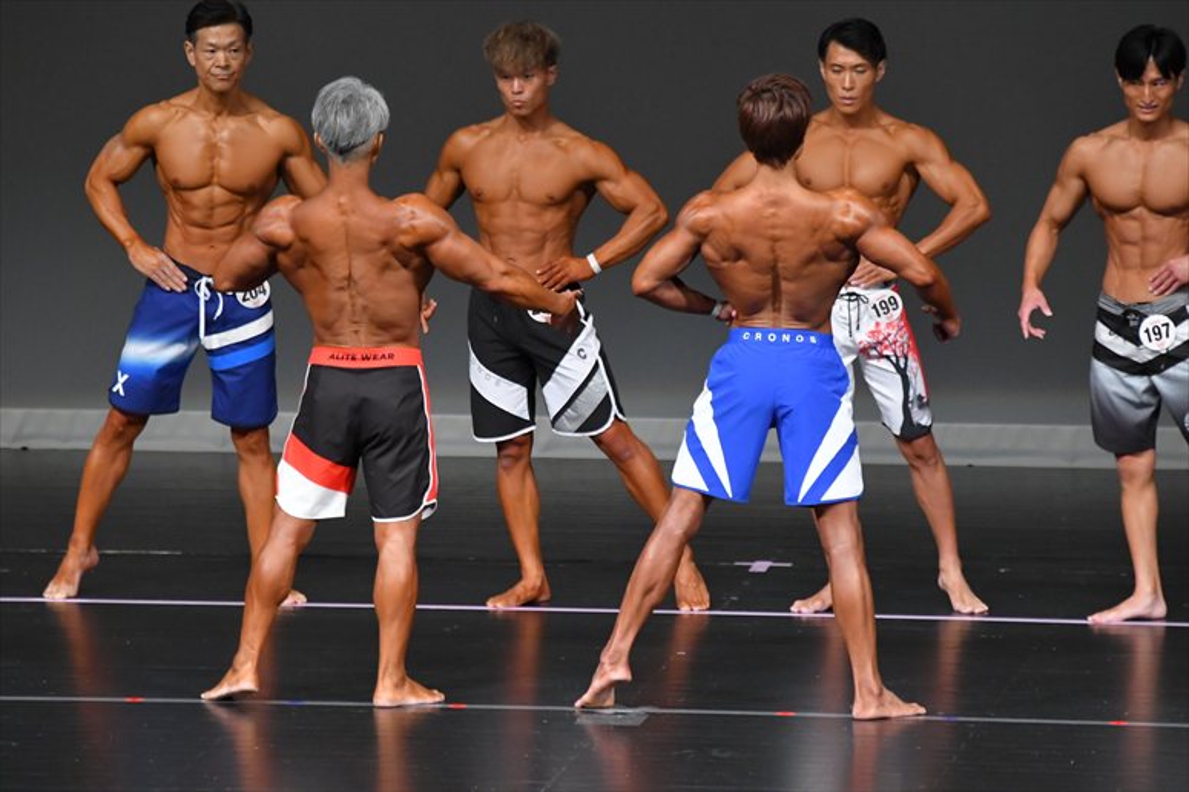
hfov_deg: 6.5
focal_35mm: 315
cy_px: 396
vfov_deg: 4.4
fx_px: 10399
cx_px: 594
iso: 4000
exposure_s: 1/400
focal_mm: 210
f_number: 5.6
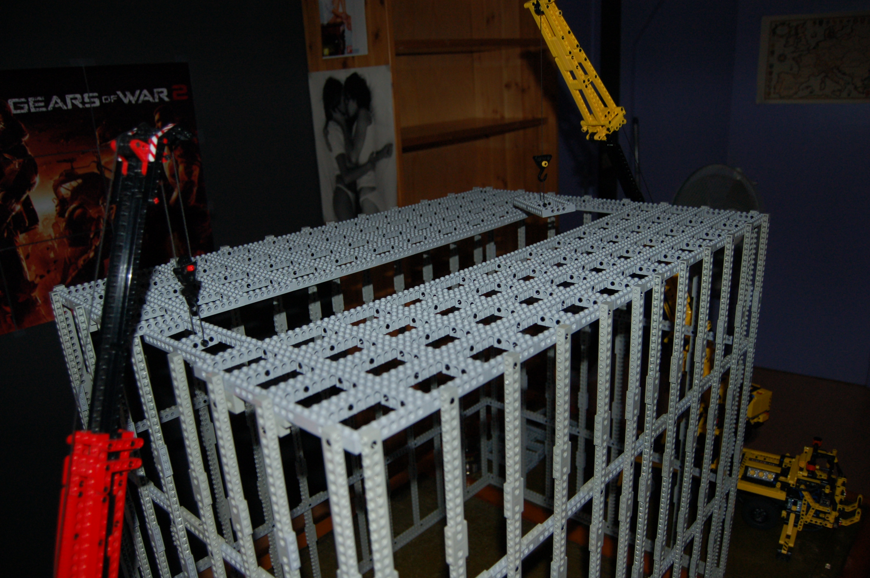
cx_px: 435
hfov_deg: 67.4
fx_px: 652
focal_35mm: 27
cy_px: 289
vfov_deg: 47.8
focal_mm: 18
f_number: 3.5
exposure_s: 1/60
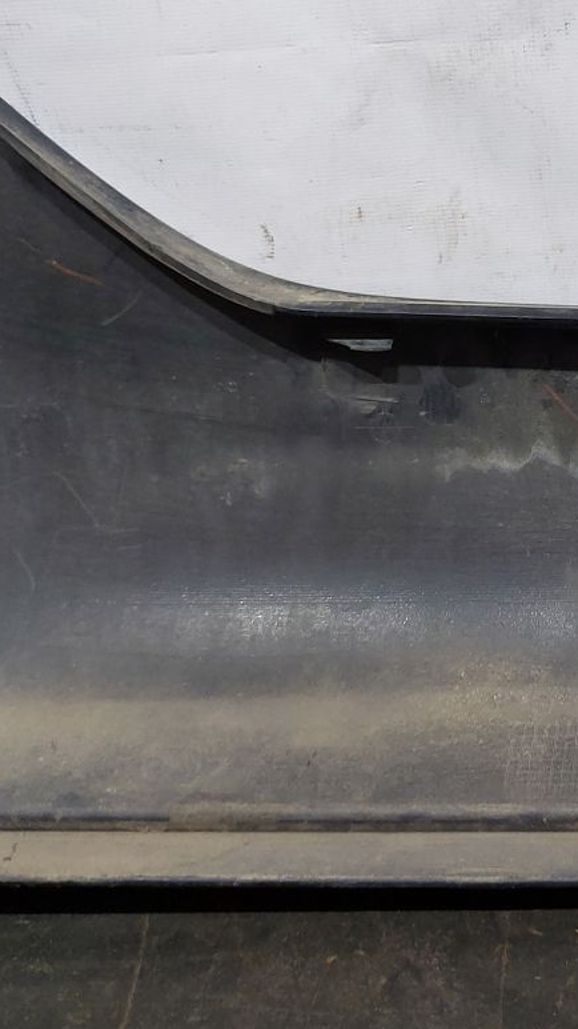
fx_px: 1281
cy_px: 457
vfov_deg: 43.7
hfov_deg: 23.3
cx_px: 688
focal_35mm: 47
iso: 160
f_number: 1.8
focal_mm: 5.23
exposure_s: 1/50
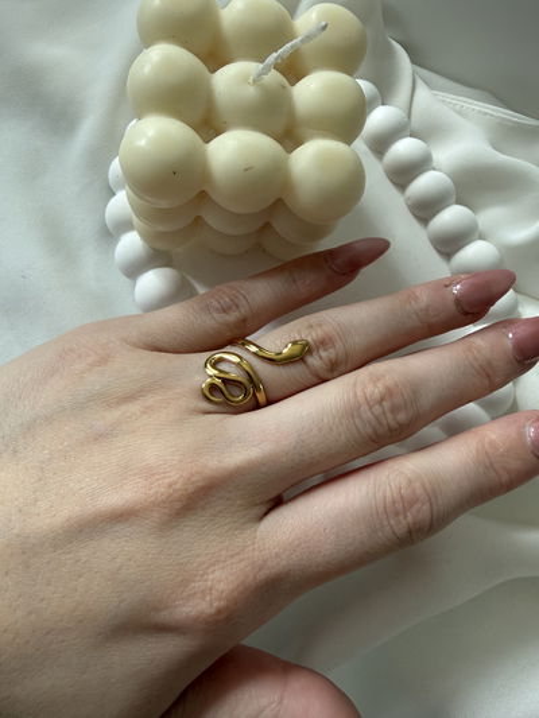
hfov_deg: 56.8
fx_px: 498
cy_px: 359
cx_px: 270
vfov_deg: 71.6
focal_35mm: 24
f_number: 2.2
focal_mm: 2.22
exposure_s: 1/99
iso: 80
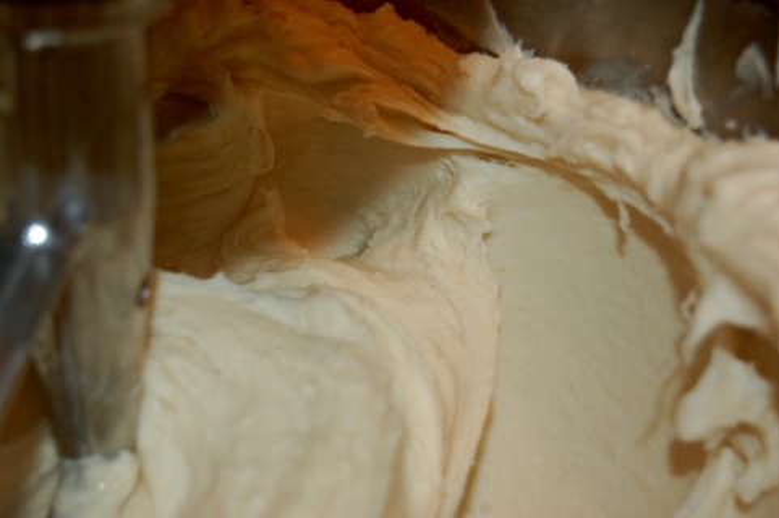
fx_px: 1687
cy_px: 259
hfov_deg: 26.0
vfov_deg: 17.5
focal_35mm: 78
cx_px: 390
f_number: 5.6
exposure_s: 1/60
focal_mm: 52
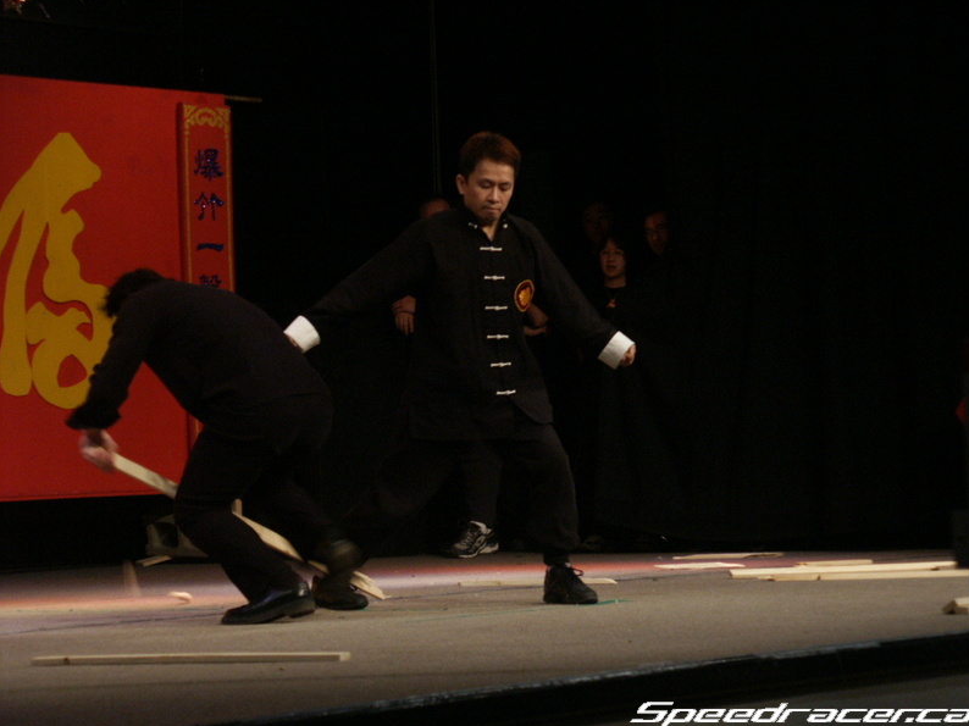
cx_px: 487
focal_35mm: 128
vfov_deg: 11.6
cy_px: 362
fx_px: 3582
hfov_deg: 15.4
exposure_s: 1/60
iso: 200
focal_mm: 32.08
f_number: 3.5
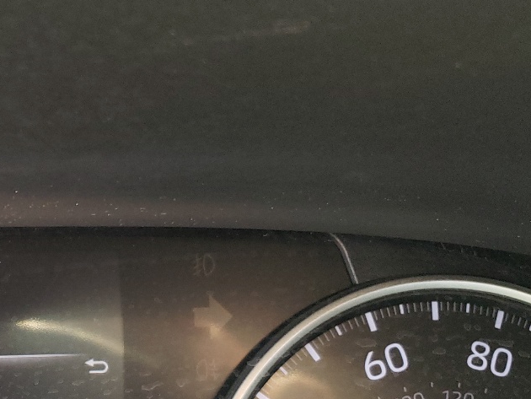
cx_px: 6
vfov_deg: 21.2
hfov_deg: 27.7
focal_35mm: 66
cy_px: 433
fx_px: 1013
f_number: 1.5
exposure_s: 1/50
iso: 172
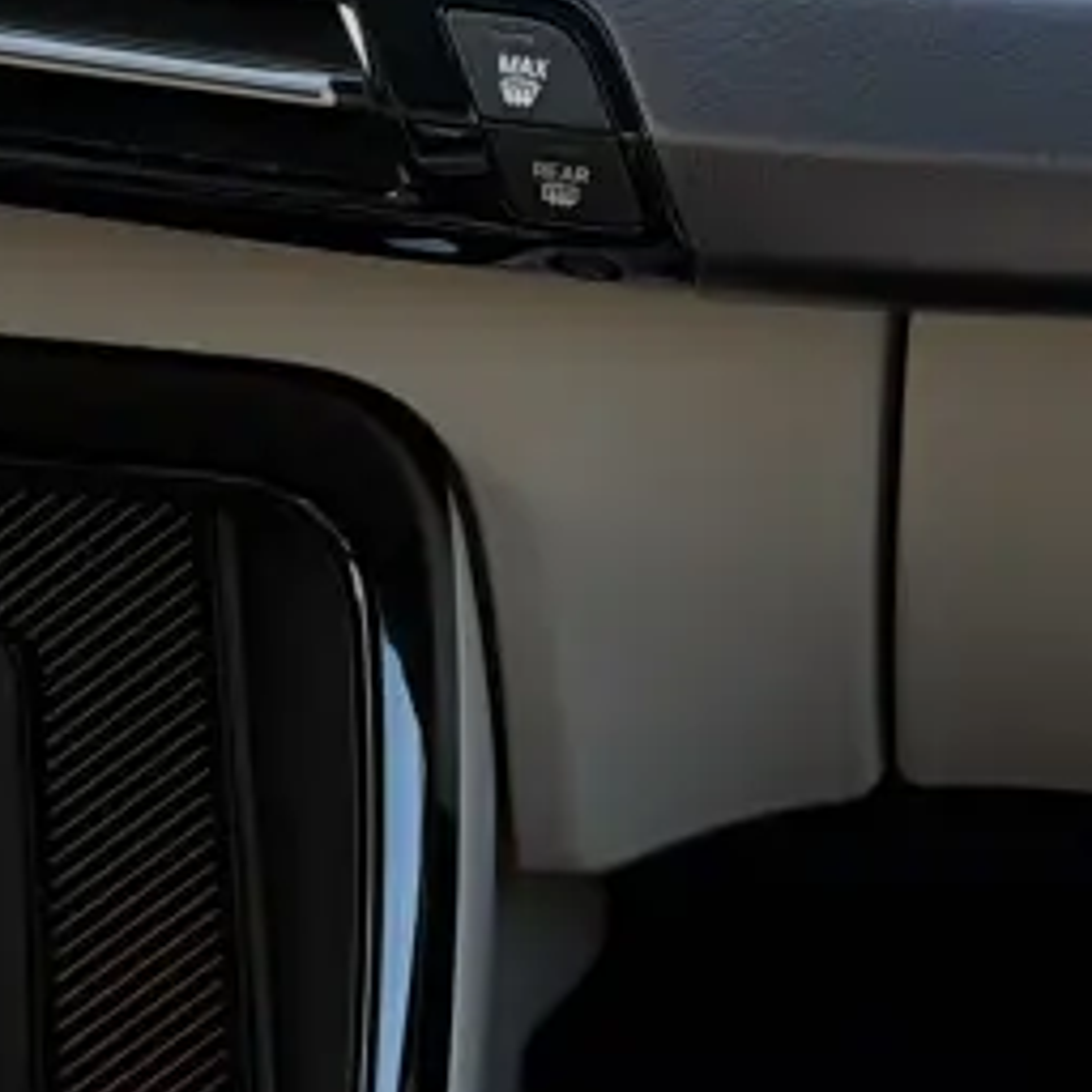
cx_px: -1361
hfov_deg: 7.0
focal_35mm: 239
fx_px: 8530
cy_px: 218
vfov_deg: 7.3
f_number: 1.78
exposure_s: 1/172
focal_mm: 6.76
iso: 100
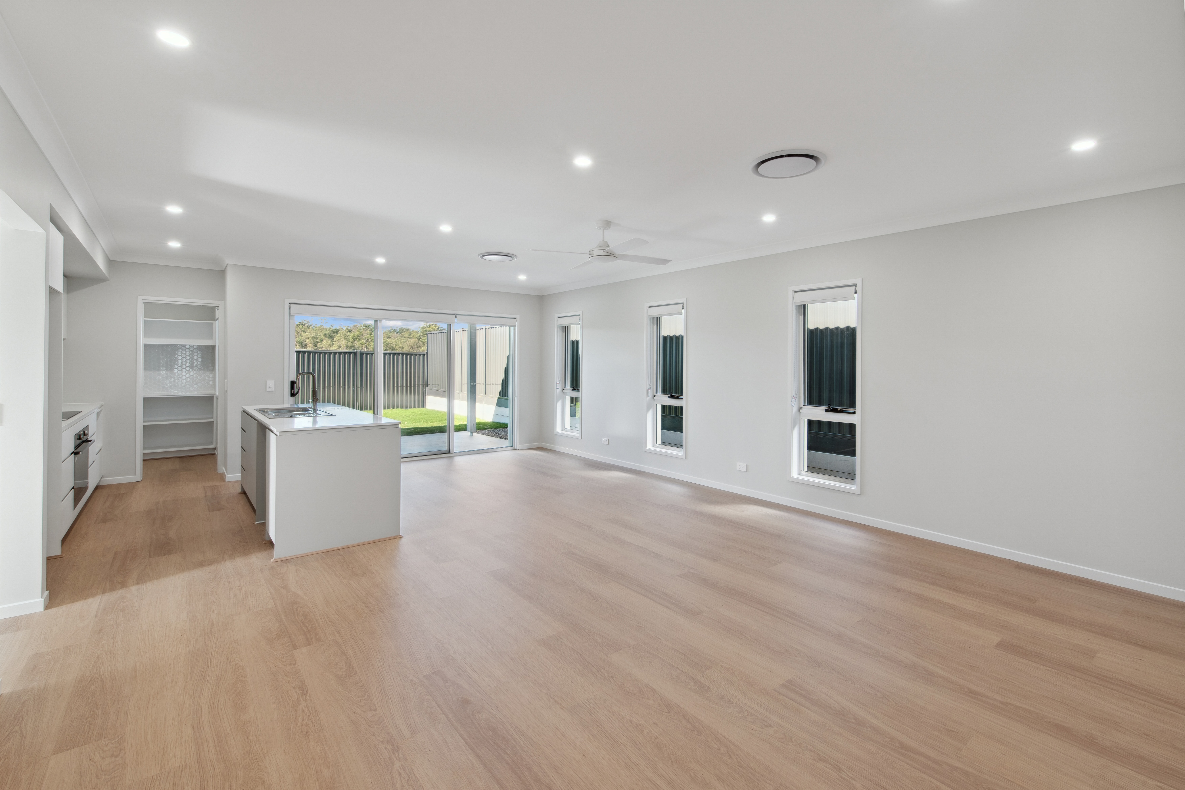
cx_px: 592
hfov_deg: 100.4
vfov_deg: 77.3
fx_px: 494
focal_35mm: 15
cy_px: 395
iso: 200
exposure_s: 1/20
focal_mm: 15
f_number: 10
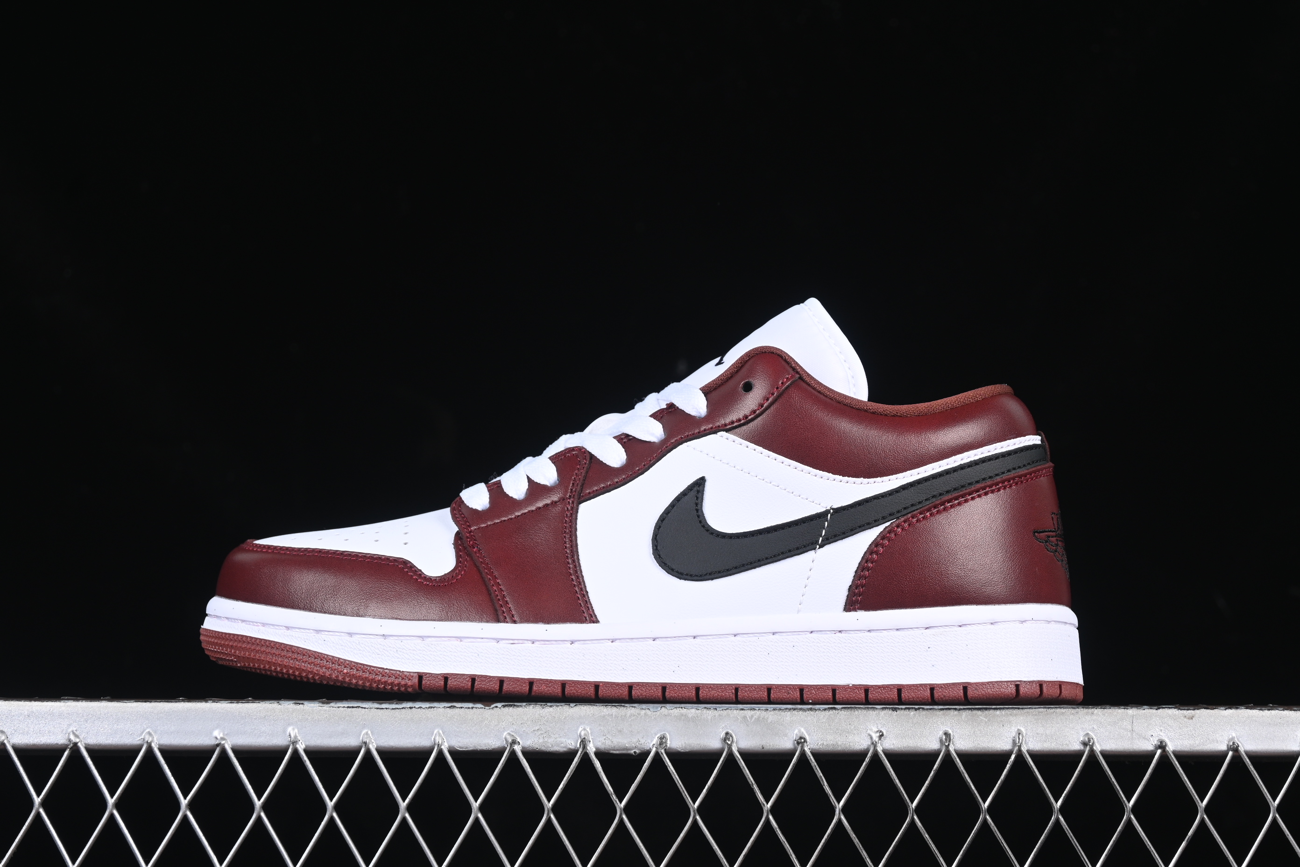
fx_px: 2708
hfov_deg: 27.0
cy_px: 434
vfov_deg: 18.2
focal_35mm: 75
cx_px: 650
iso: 160
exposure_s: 1/60
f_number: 7.1
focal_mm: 50
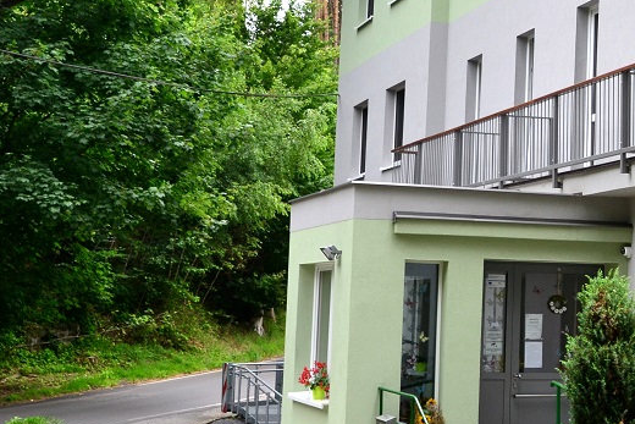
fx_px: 1464
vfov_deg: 16.4
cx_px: 723
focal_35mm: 83
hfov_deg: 22.8
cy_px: 165
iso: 200
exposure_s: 1/125
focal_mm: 24
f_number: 3.8
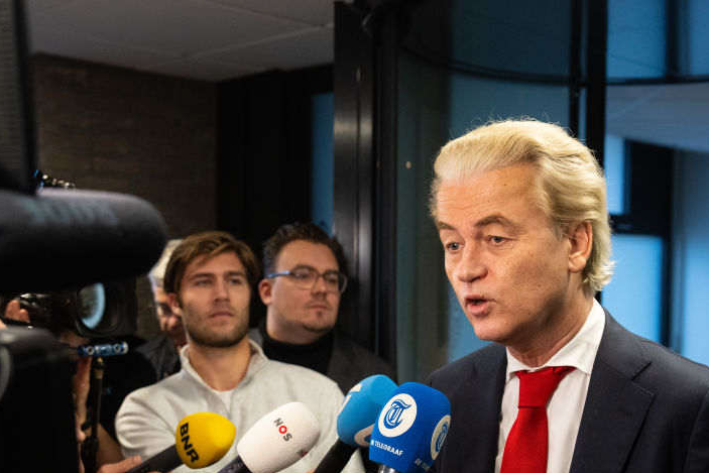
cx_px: 359
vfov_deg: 26.3
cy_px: 336
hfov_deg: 38.9
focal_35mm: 51
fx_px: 1005
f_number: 3.5
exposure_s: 1/640
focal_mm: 35
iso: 4000
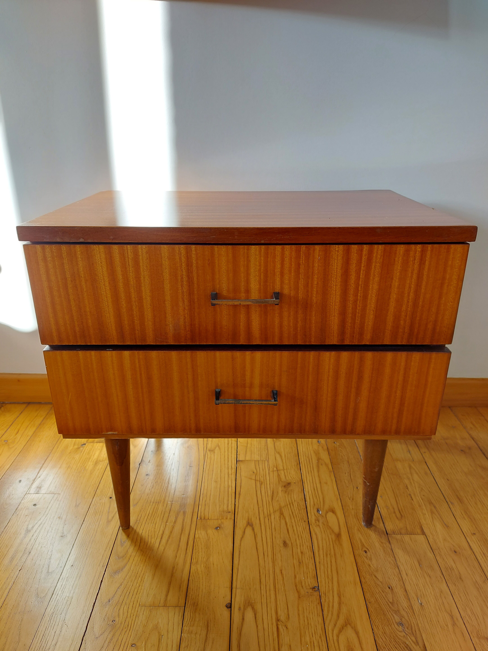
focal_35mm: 24
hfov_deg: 56.8
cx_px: 244
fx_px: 451
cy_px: 326
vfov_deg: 71.6
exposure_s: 1/50
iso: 64
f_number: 1.8
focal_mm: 5.23
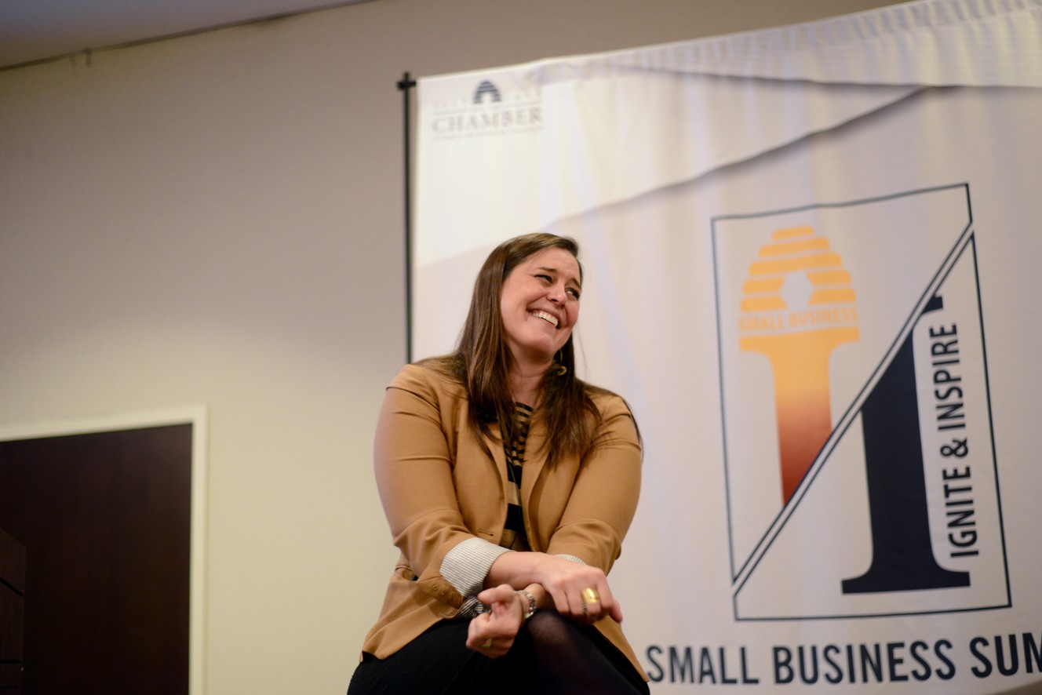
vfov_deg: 27.0
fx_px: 1447
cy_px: 348
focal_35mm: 50
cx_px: 521
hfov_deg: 39.6
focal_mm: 50
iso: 1250
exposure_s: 1/40
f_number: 1.8
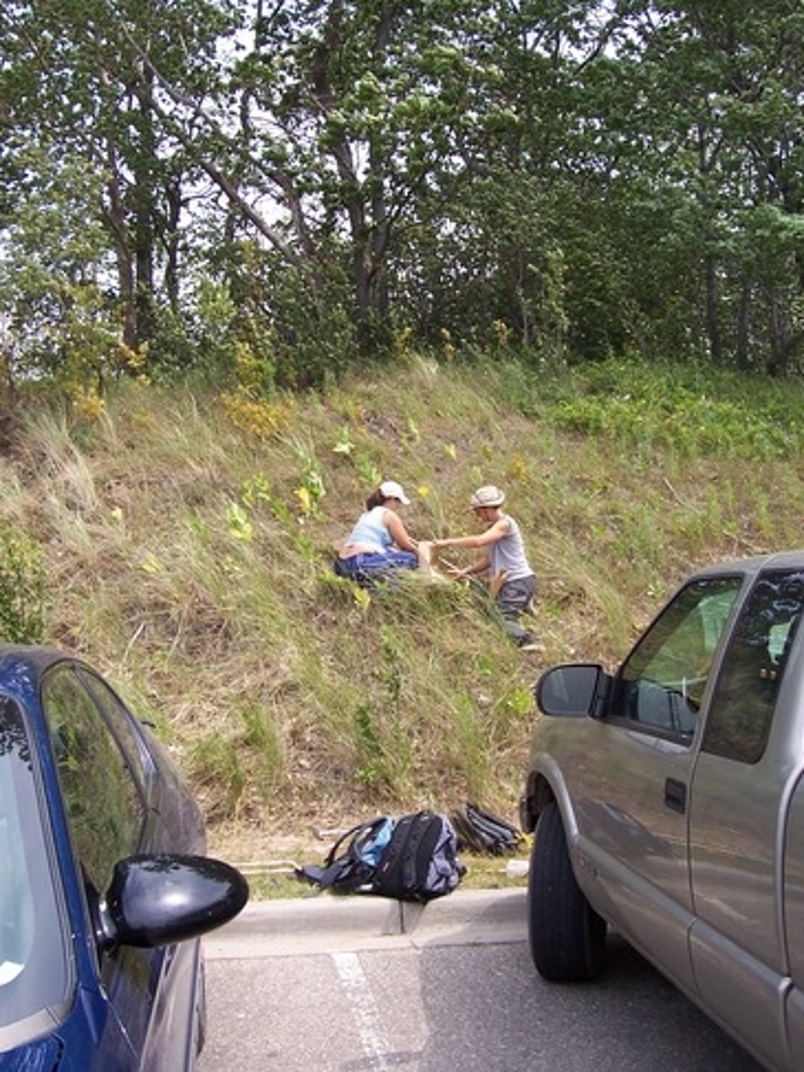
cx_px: 398
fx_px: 1177
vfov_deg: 49.0
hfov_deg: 37.7
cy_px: 526
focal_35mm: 38
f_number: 5.6
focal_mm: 5.6
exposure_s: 1/250
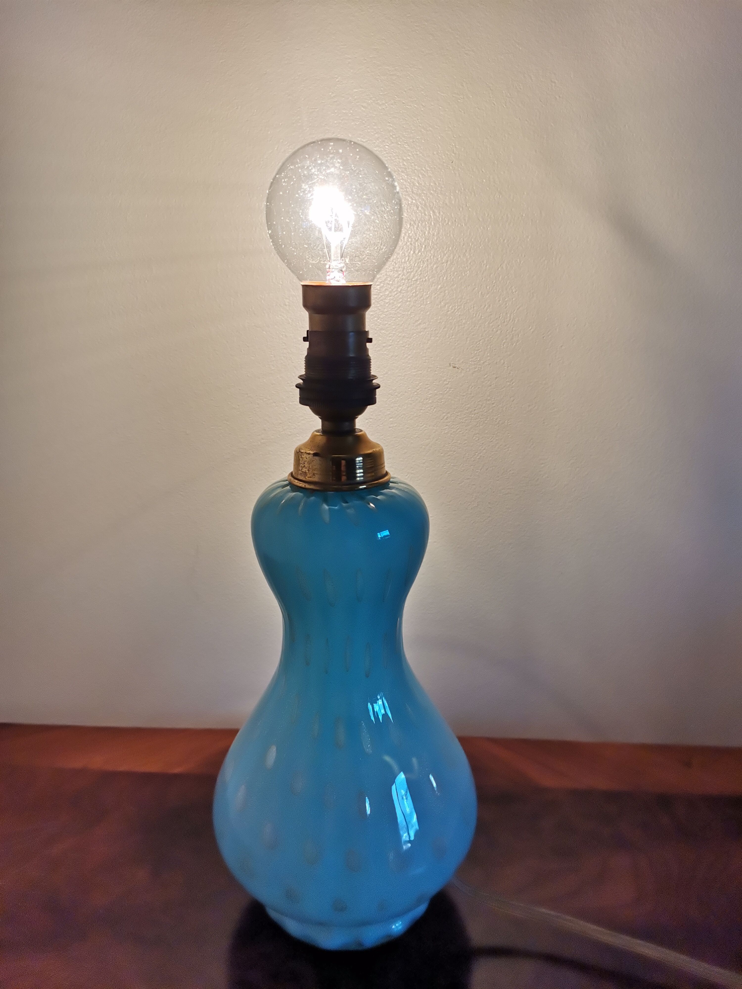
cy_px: 494
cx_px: 371
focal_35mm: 26
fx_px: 743
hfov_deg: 53.1
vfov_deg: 67.3
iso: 50
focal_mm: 4.75
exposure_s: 3
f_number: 1.8
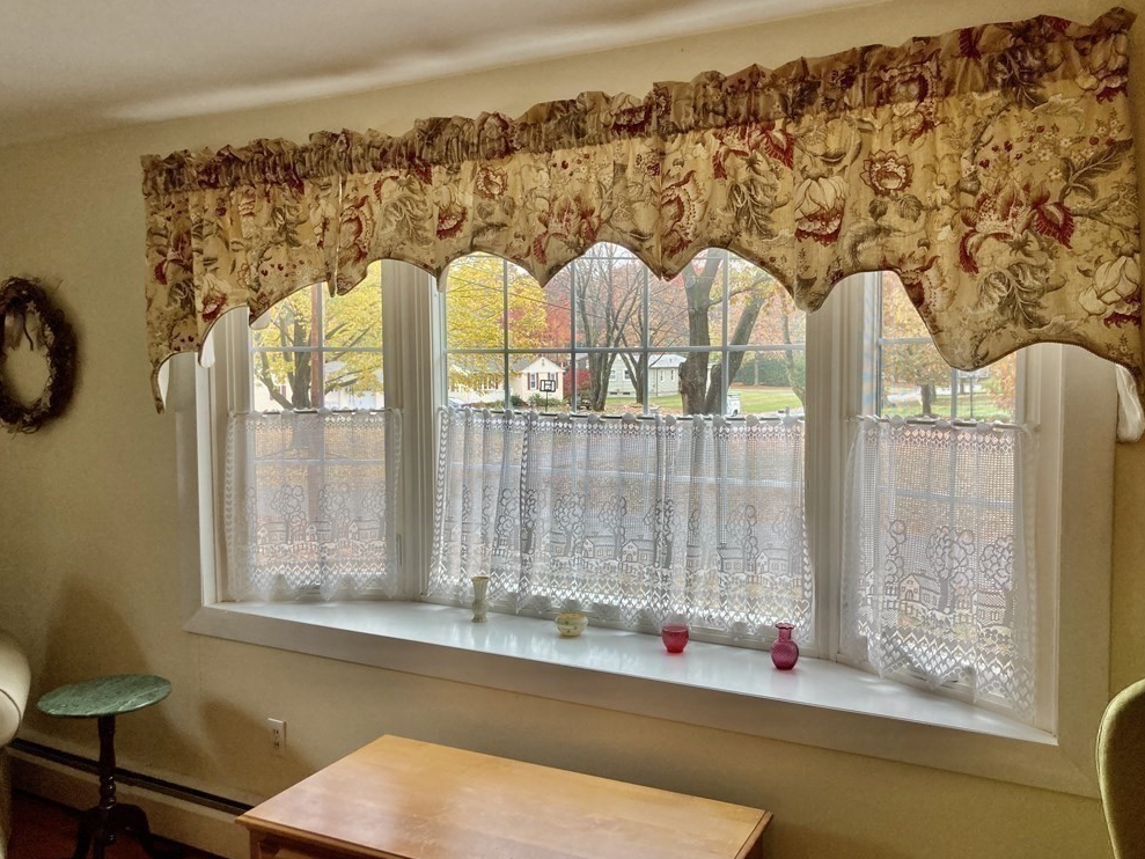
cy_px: 442
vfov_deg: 48.2
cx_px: 579
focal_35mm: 29
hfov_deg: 61.7
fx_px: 959
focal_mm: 3.99
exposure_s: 1/60
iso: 50
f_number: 1.8
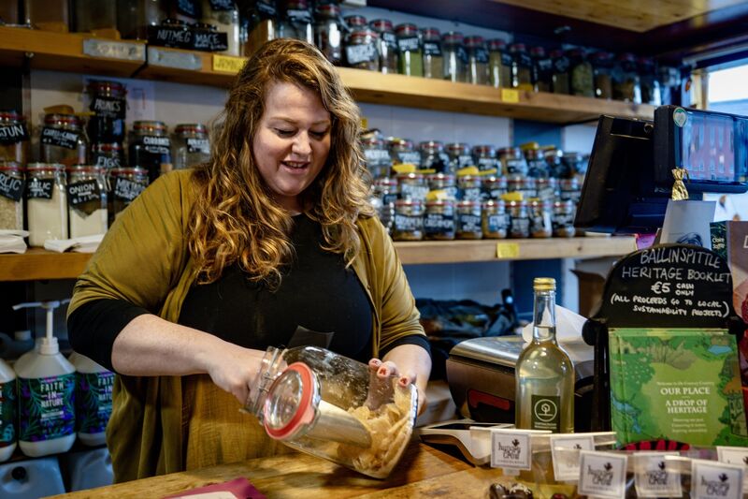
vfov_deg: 41.1
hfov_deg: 58.7
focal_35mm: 32
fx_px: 665
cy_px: 250
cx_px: 374
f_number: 3.2
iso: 320
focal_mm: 32
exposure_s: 1/80
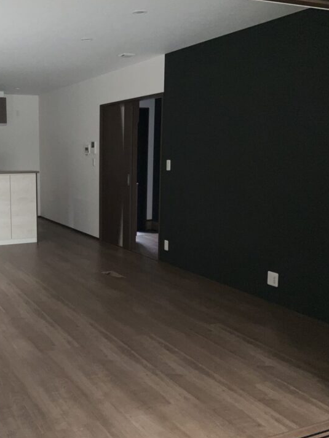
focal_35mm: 39
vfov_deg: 47.9
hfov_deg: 35.5
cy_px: 219
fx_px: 495
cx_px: 61
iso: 50
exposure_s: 1/60
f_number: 1.8
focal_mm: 3
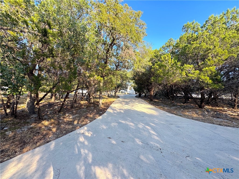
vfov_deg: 85.7
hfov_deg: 102.1
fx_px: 97
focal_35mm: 14
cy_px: 90
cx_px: 120
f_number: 2.2
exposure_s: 1/249
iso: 40
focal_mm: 2.22
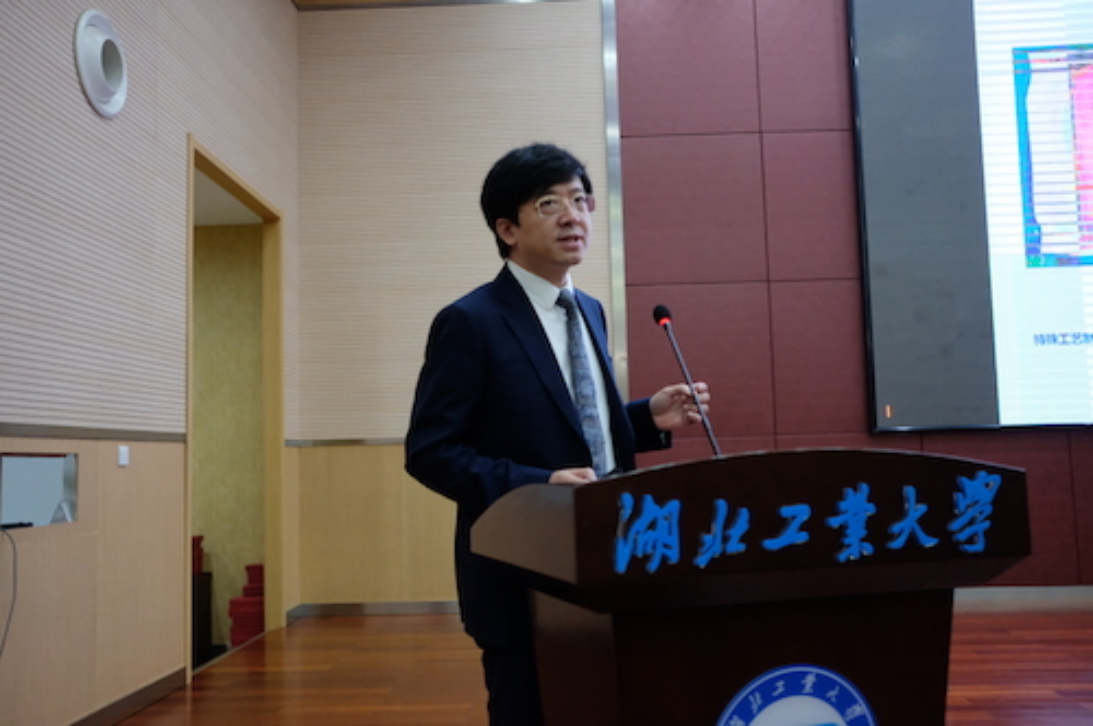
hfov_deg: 54.5
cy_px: 363
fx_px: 1061
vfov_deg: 37.8
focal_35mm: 35
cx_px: 546
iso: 4000
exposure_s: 1/500
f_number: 2
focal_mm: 23
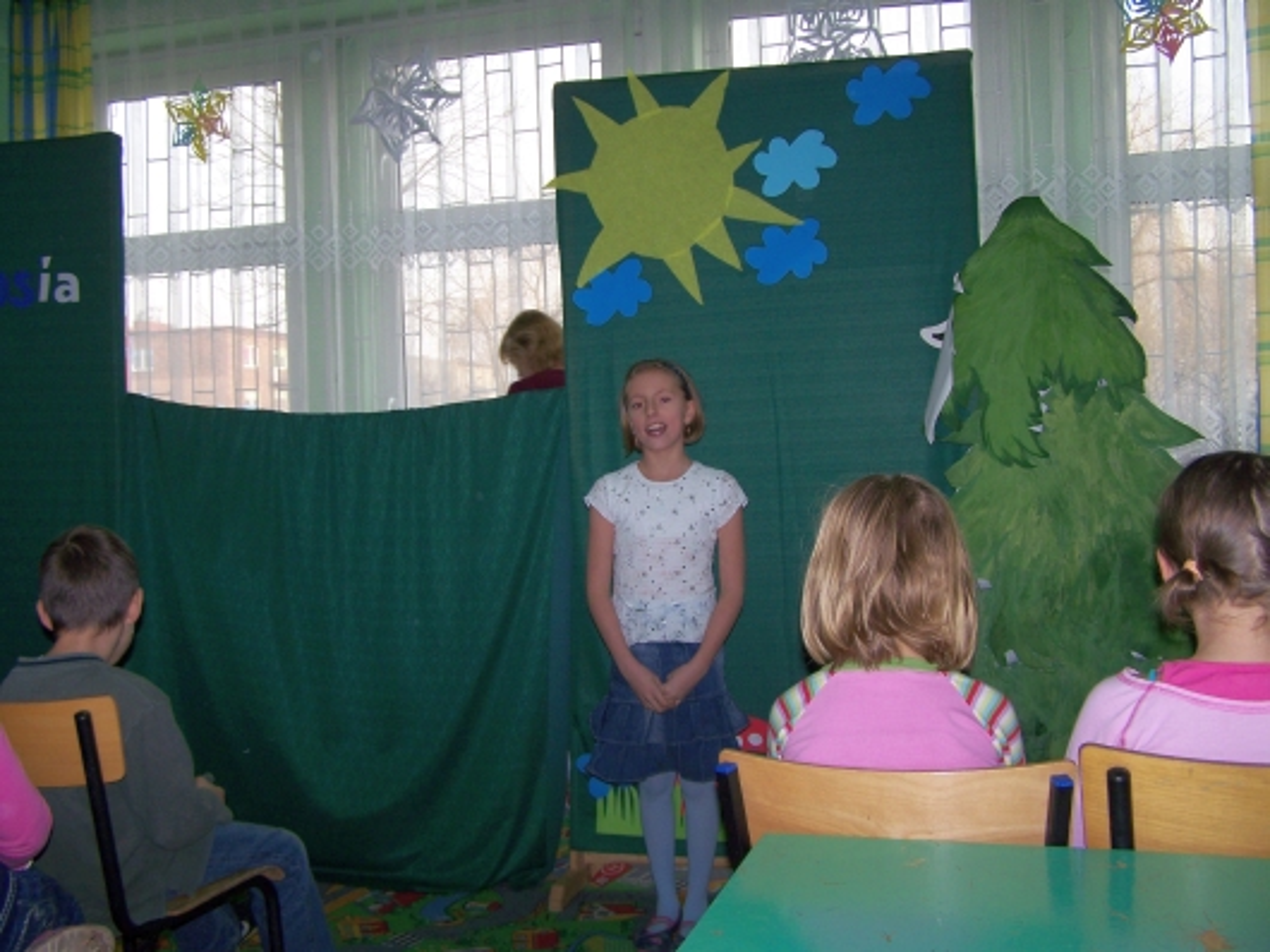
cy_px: 476
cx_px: 635
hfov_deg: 49.0
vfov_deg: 37.7
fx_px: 1394
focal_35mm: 38
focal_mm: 6.3
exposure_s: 1/60
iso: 80
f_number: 2.8
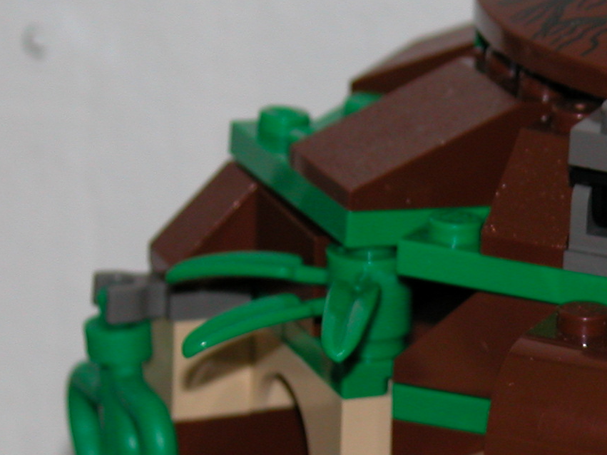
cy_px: 533
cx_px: 740
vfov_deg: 4.6
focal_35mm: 319
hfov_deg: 6.2
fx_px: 5593
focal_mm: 27.3
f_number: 3.7
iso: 100
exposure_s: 1/125
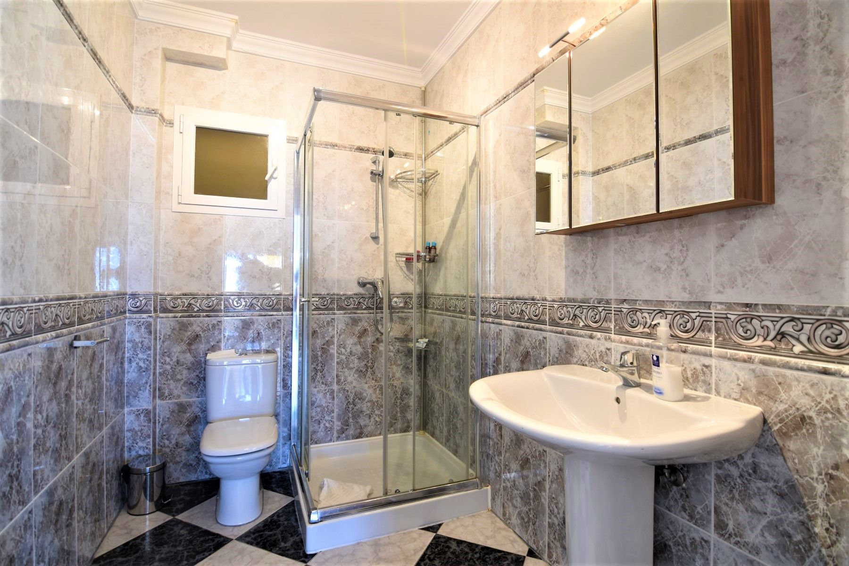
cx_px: 424
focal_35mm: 16
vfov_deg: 72.1
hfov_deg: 95.0
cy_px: 283
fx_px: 389
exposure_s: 1/4
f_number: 5.6
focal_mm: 11
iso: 100
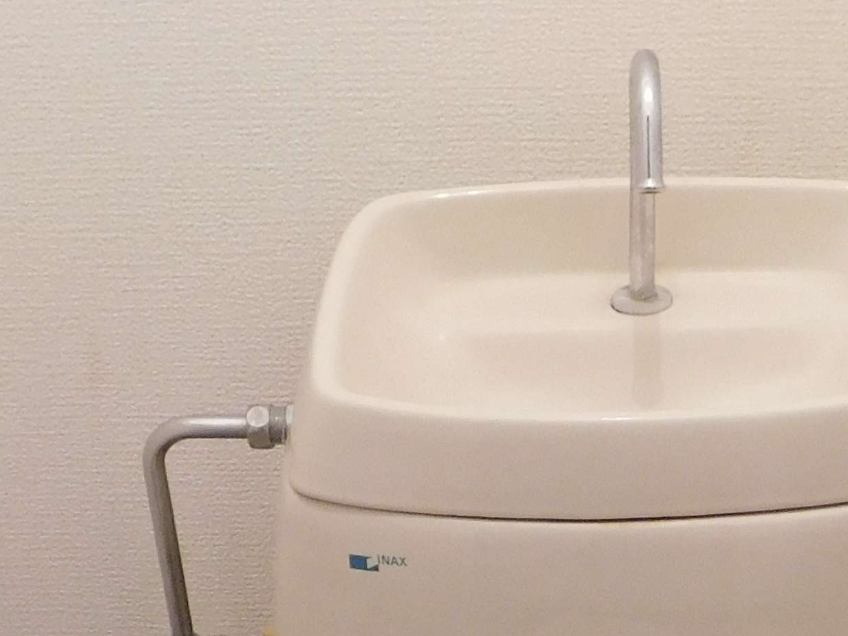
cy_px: 1074
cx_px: 566
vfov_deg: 15.3
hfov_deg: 22.7
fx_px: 2107
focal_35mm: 86
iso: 220
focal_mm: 4
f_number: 3
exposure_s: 1/30
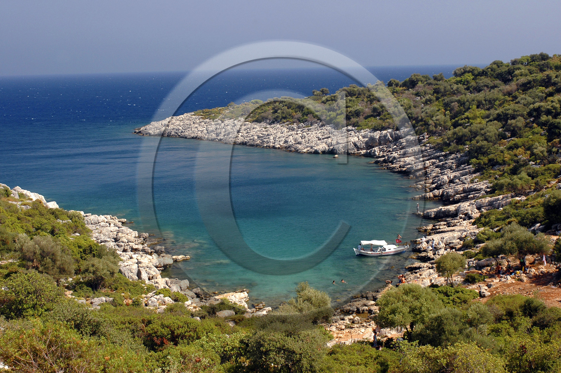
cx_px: 280
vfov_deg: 23.7
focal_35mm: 57
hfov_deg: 35.1
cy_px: 186
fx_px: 887
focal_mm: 38
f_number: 7.1
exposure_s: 1/200
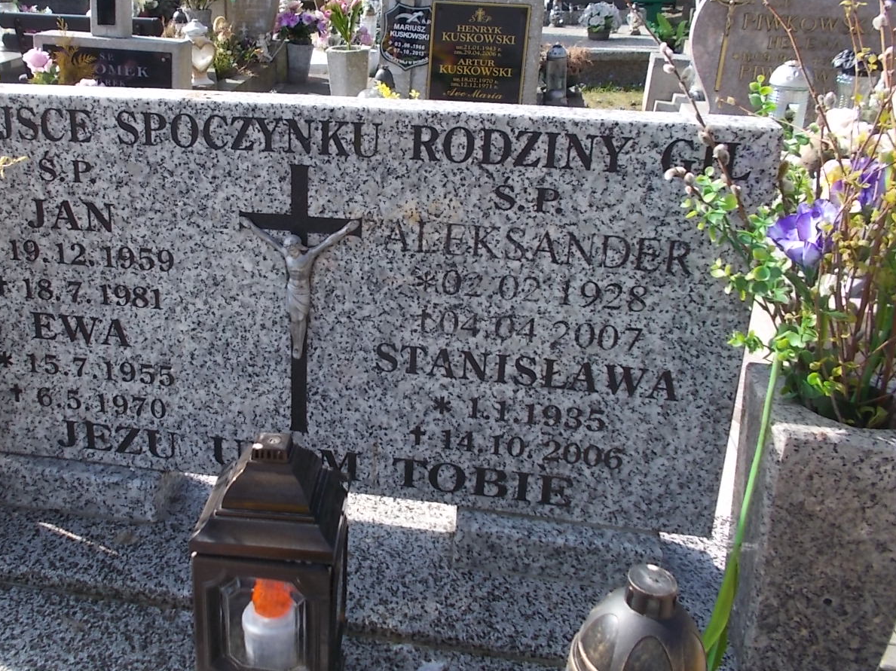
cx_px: 308
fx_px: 906
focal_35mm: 35
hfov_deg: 51.8
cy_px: 237
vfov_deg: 40.3
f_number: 3.2
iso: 80
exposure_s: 1/400
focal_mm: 4.6
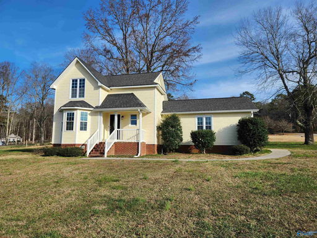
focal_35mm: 23
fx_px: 211
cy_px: 119
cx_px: 158
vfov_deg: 58.9
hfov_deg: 73.9
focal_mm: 5.4
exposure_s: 1/1418
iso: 20
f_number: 1.8
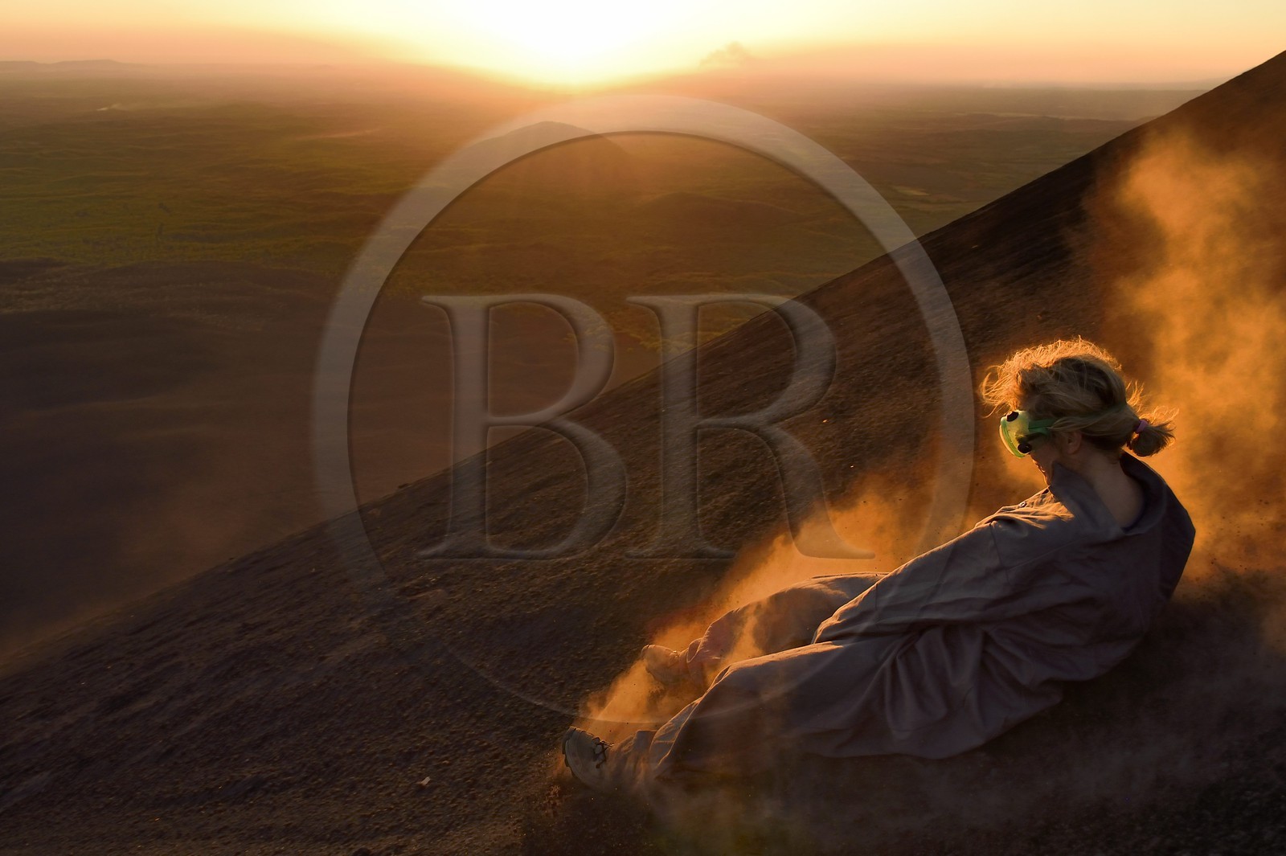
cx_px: 643
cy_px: 428
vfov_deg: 53.1
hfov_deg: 73.8
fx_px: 857
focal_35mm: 24
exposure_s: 1/800
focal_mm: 24
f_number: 8
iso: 1600
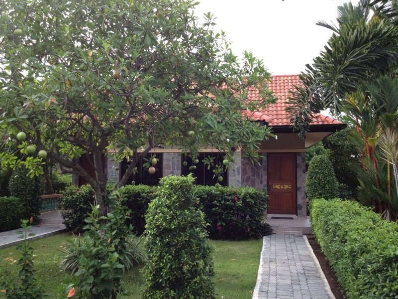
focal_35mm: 35
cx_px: 199
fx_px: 402
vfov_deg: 40.7
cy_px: 150
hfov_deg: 52.6
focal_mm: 4.28
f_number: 2.4
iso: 64
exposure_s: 1/297
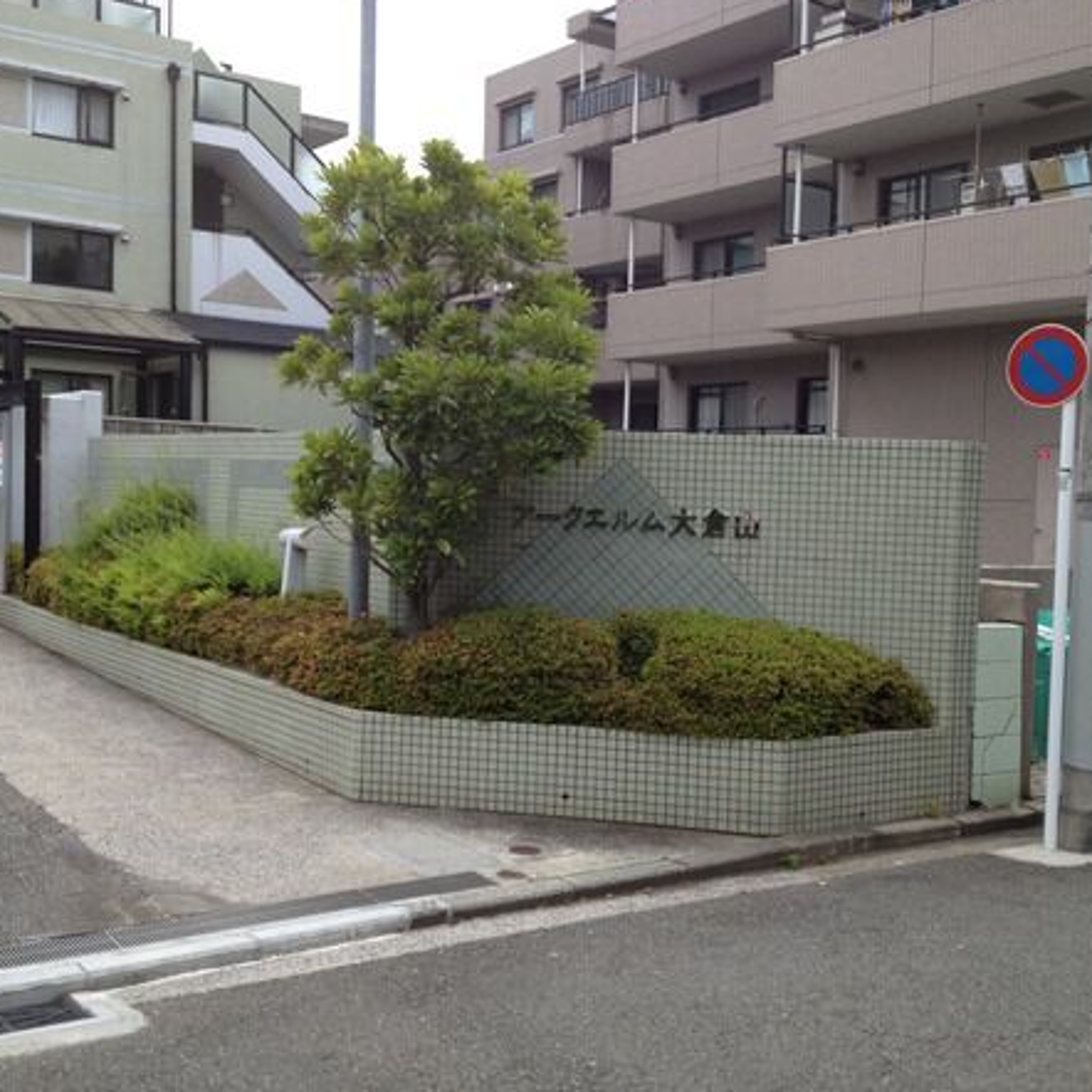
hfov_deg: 40.0
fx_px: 1499
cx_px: 526
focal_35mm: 42
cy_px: 541
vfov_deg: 40.0
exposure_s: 1/606
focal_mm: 4.28
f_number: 2.4
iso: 50
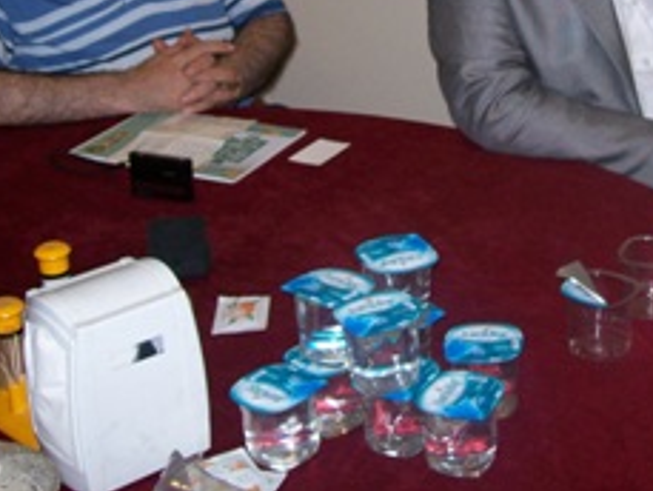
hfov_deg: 25.4
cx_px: 471
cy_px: -24
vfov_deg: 18.8
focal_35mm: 76
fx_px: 1434
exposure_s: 1/64
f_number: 2.7
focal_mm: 6
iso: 80
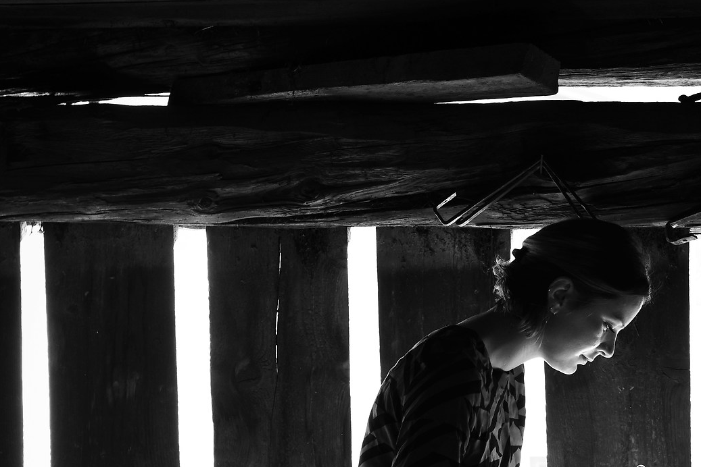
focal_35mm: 81
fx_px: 1578
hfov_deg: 24.6
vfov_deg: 16.6
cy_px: 425
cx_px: 580
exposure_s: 1/40
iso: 320
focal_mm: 35
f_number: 4.5
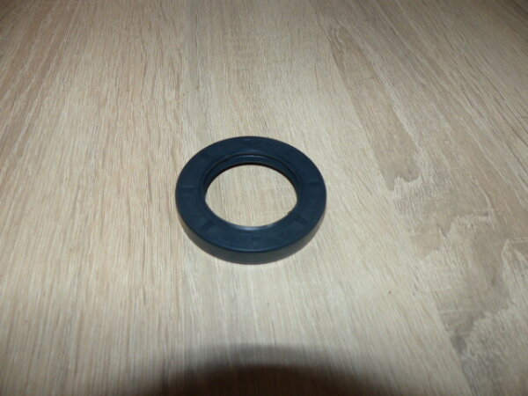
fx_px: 397
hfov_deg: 67.3
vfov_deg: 53.1
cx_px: 264
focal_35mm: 26
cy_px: 198
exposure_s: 1/125
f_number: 2.8
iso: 200
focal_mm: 4.5
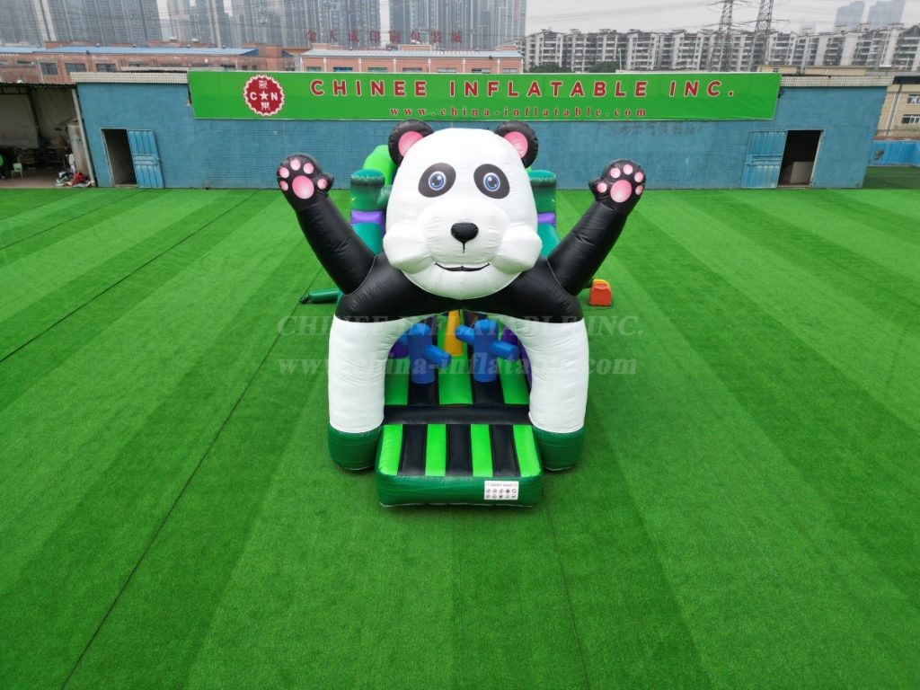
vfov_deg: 56.8
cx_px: 460
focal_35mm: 24
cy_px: 345
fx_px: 638
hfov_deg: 71.6
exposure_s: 1/1250
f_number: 1.7
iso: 110
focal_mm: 6.72
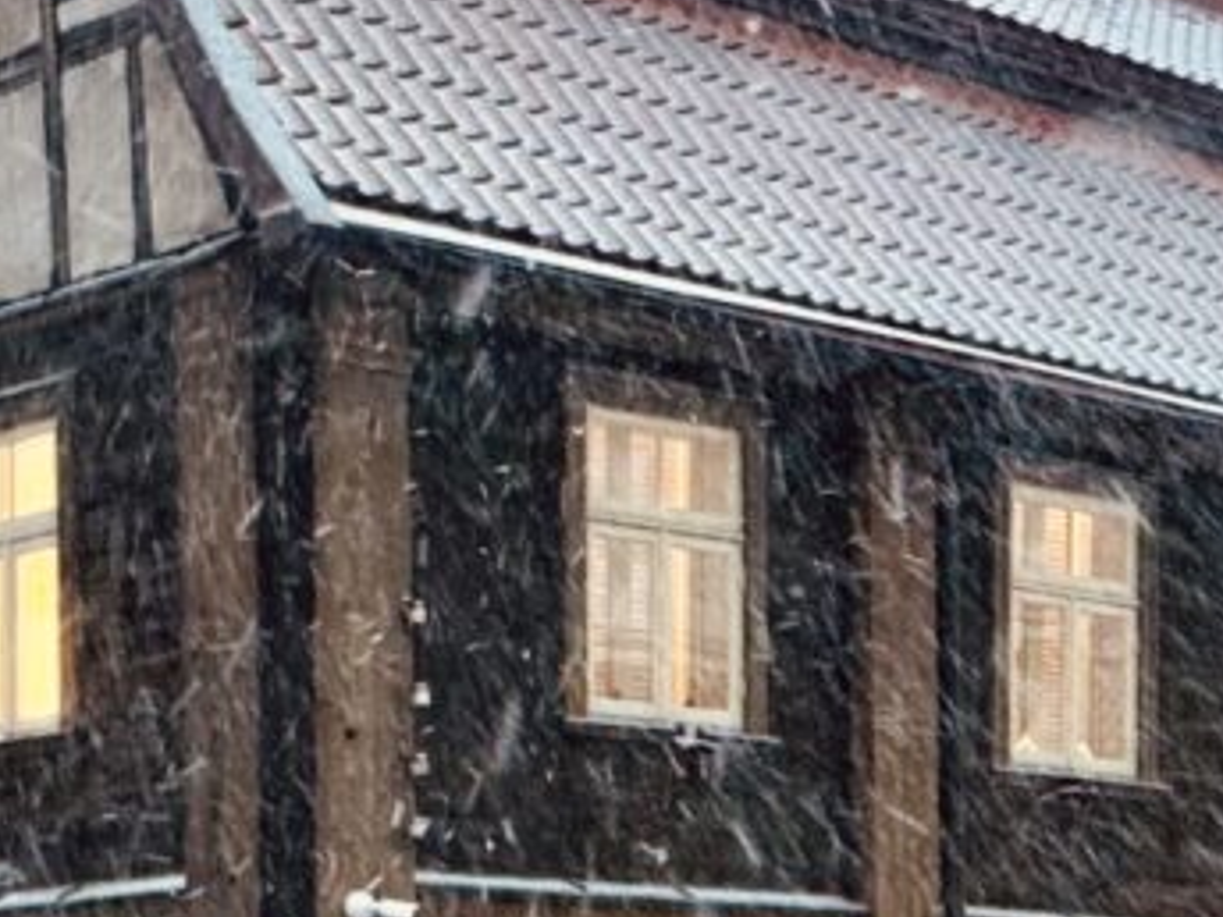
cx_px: 1070
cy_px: 796
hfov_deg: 13.7
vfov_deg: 10.3
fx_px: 5052
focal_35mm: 143
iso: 500
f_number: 1.78
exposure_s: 1/40
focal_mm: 6.76
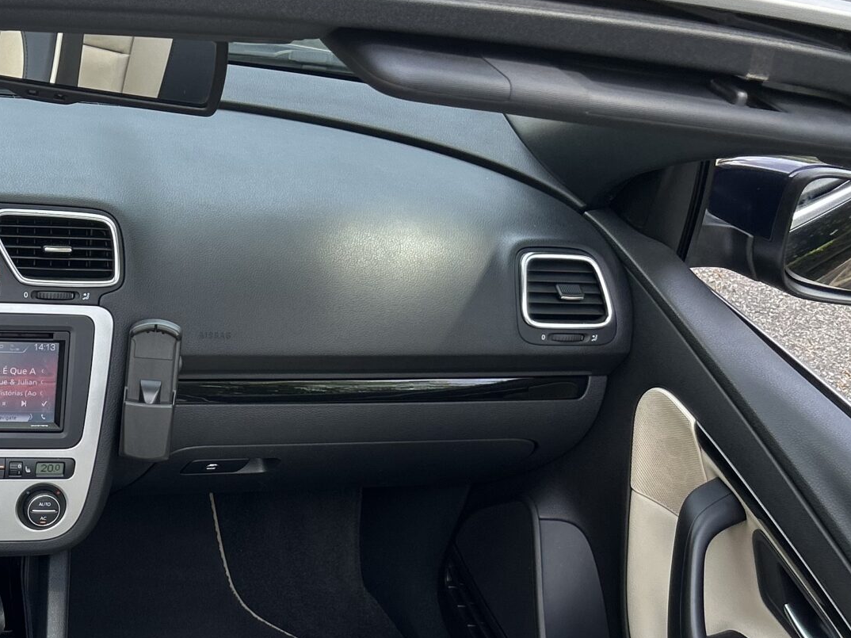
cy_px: 540
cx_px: -80
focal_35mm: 62
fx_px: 1524
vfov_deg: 23.2
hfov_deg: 28.4
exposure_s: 1/266
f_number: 1.5
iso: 40
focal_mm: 5.7
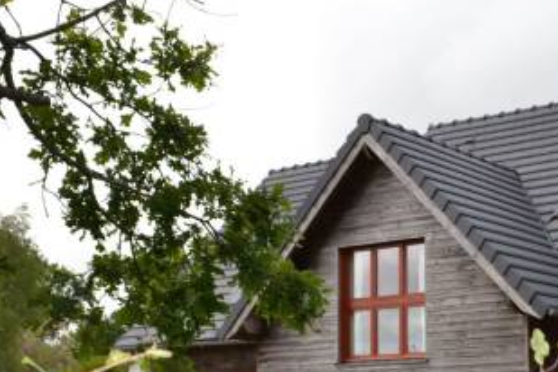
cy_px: 283
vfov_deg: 23.9
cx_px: 513
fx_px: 868
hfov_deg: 33.6
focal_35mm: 56
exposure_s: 1/200
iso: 100
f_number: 7.1
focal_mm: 18
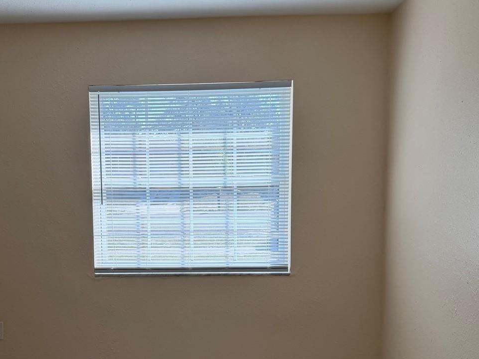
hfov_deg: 46.3
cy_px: 224
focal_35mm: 40
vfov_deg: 35.8
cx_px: 175
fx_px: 554
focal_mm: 6.76
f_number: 1.78
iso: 80
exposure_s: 1/715
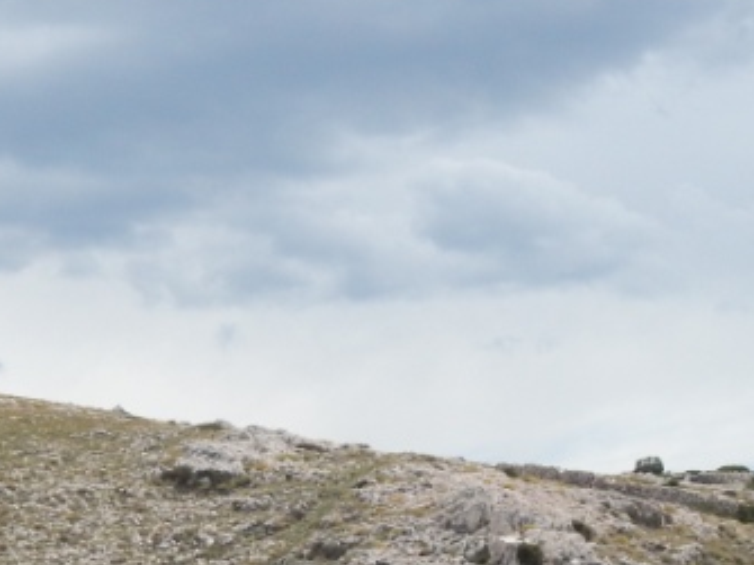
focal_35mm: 104
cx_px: 340
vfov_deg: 13.7
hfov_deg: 18.9
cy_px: 723
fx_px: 2264
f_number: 6.7
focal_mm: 6.1
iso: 125
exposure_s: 1/640
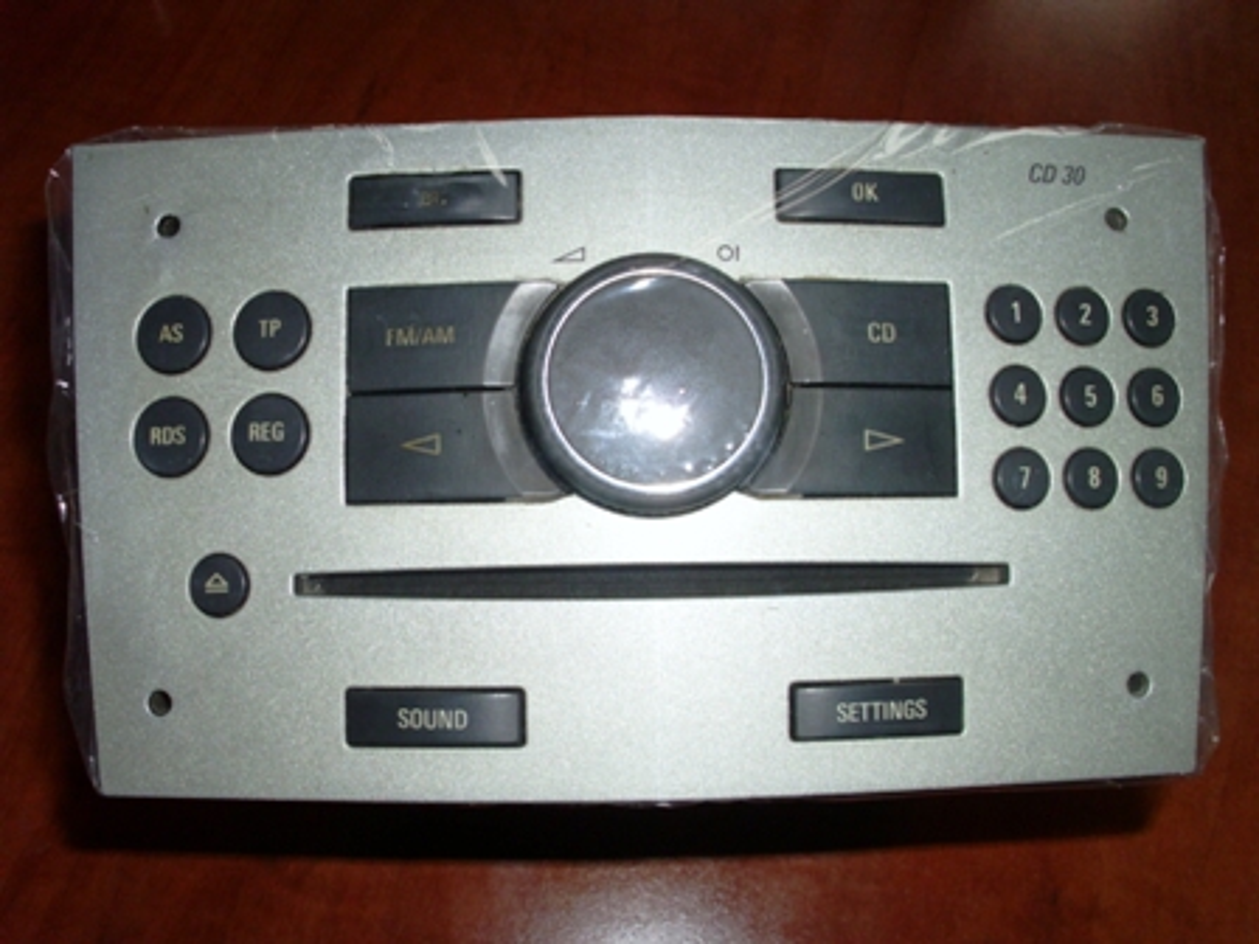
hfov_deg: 52.6
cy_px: 472
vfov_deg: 40.7
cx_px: 630
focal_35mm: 35
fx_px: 1273
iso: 200
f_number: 4.3
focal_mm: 6.2
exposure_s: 1/60
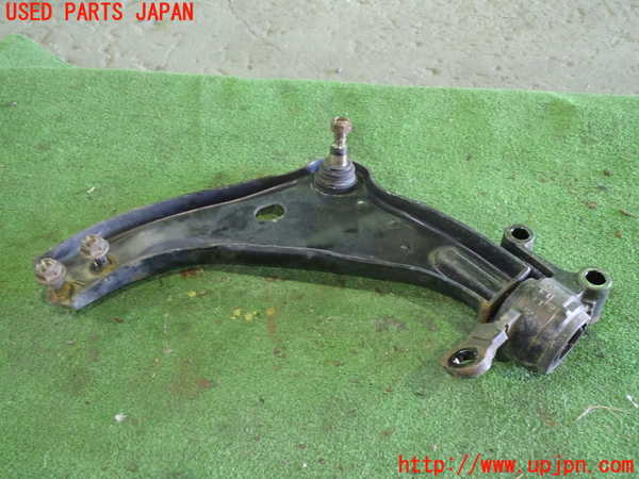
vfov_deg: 46.8
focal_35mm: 30
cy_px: 240
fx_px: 554
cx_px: 320
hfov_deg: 60.0
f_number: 2.3
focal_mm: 5.4
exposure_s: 1/20
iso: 800
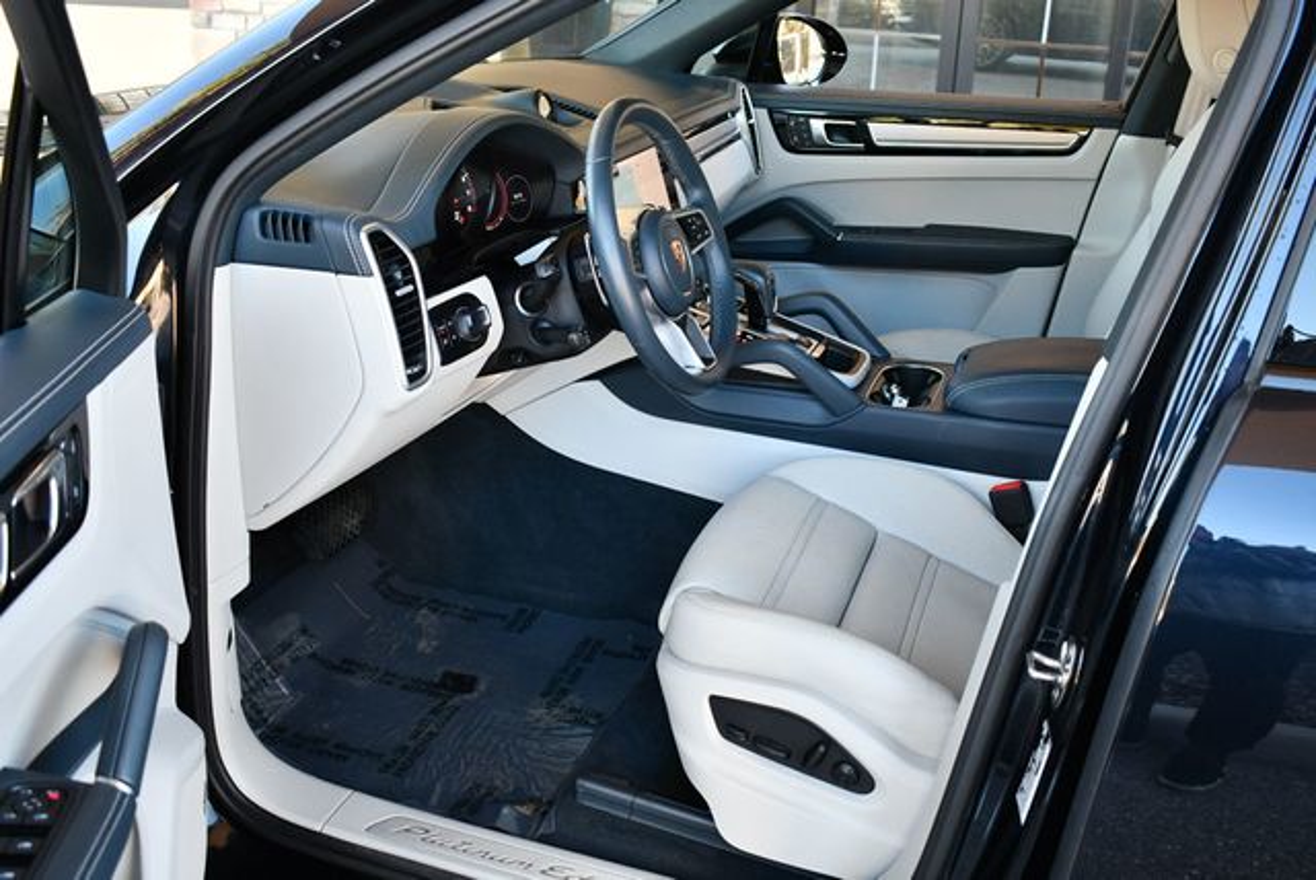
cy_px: 440
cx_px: 658
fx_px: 1317
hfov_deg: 53.1
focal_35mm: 36
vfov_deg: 36.9
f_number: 3.5
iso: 800
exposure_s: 1/250
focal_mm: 18
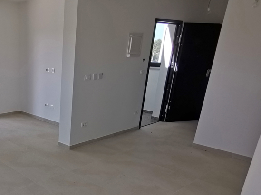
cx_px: 28
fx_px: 264
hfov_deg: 47.5
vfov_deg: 39.4
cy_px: 150
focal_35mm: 35
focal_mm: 2.35
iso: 50
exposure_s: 1/170
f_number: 2.2
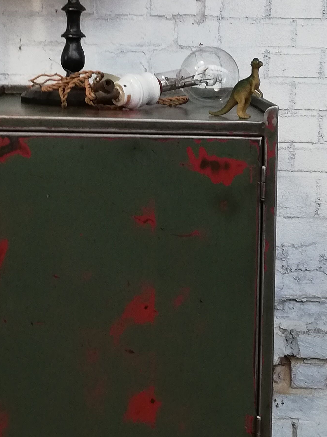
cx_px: 104
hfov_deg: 18.4
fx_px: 1008
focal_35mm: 80
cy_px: 85
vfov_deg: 24.0
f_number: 2.2
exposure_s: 1/33.3
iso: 125
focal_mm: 3.81
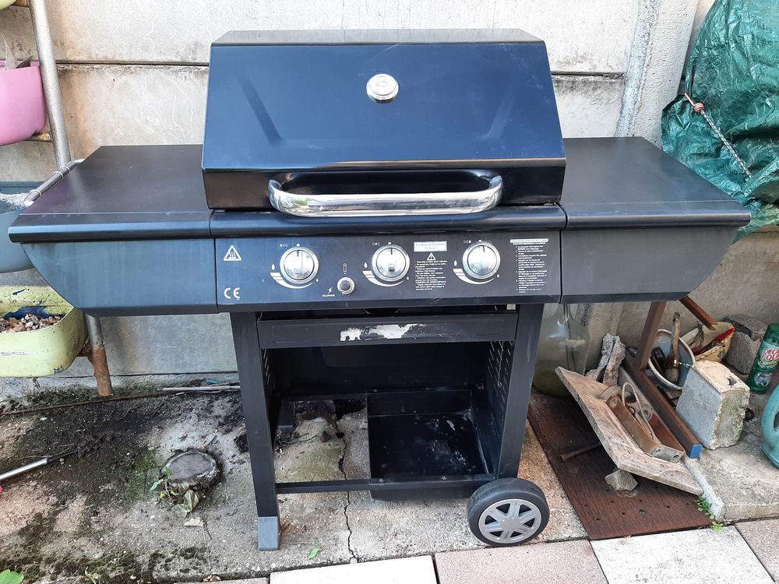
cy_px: 292
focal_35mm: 26
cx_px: 390
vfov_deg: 53.1
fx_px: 585
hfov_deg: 67.3
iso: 80
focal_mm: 3.93
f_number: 1.7
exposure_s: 1/100
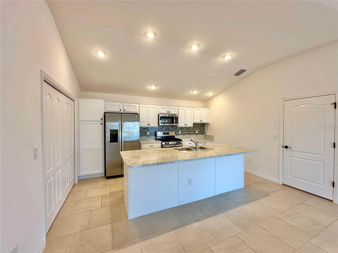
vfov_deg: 85.7
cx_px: 169
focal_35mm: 14
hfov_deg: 102.1
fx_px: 137
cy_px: 126
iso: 160
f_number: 2.2
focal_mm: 2.22
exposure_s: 1/120
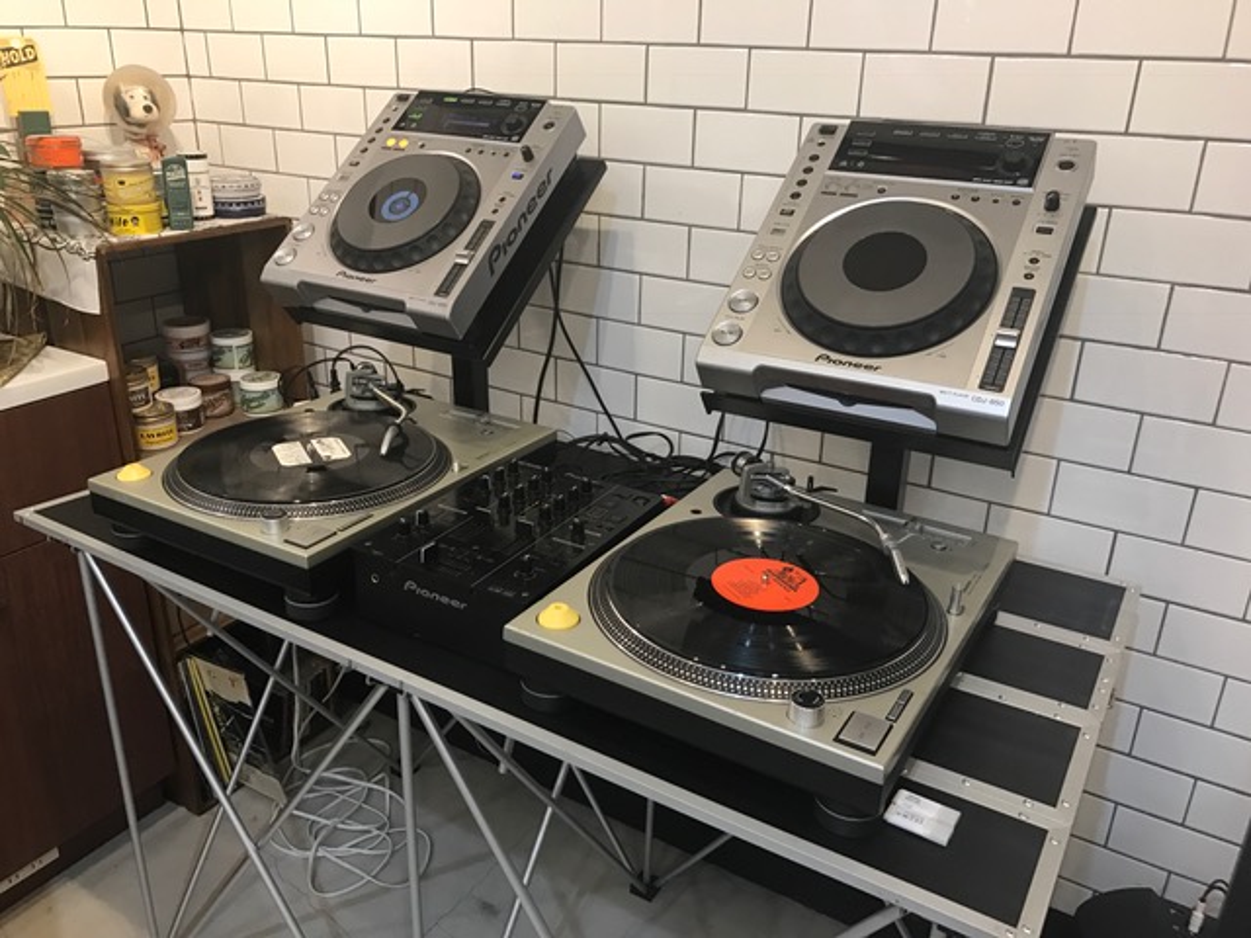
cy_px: 469
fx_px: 1012
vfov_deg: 49.7
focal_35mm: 28
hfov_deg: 63.4
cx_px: 626
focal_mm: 3.99
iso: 40
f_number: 1.8
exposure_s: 1/17
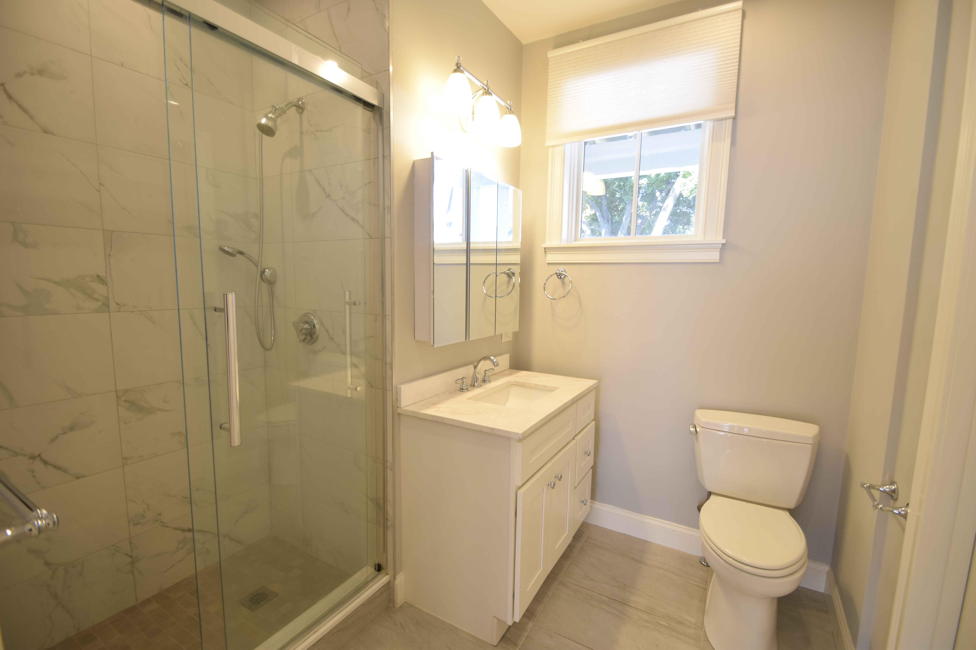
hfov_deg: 100.4
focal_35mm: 15
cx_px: 488
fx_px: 407
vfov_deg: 77.3
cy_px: 325
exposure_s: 1/80
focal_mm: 10
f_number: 4.5
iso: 400
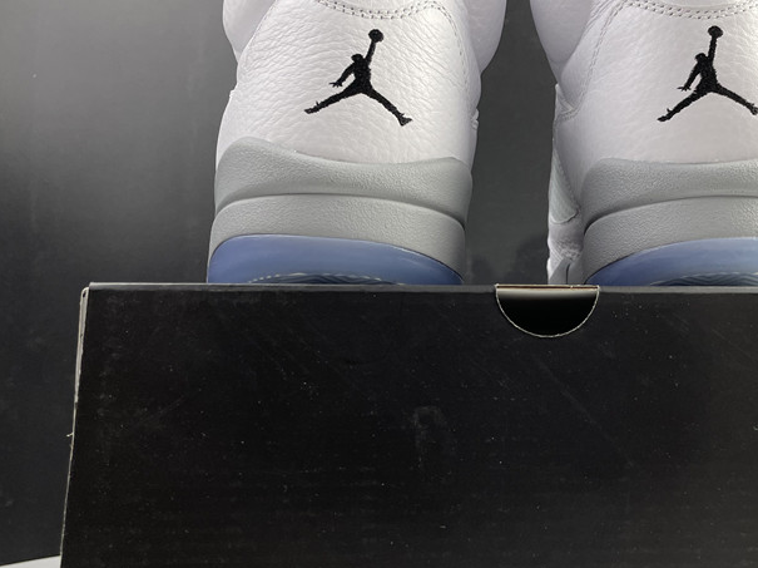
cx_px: 525
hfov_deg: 43.1
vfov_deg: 33.5
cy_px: 330
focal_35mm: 43
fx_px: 941
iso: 64
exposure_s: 1/100
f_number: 1.6
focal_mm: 4.2
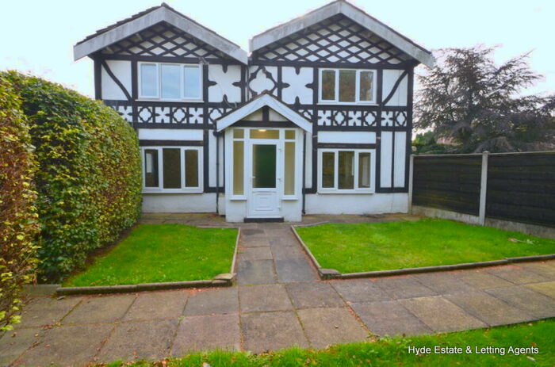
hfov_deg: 100.5
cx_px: 278
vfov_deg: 77.0
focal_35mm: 15
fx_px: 231
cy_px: 184
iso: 400
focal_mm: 10
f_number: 10
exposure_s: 1/200
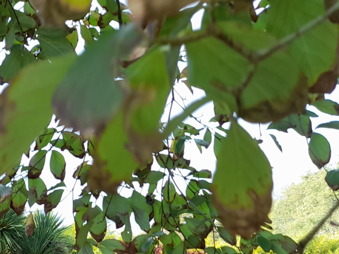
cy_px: 347
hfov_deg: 24.7
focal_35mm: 73
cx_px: -42
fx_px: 715
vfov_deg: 18.5
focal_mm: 4.6
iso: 20
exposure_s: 1/100
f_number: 2
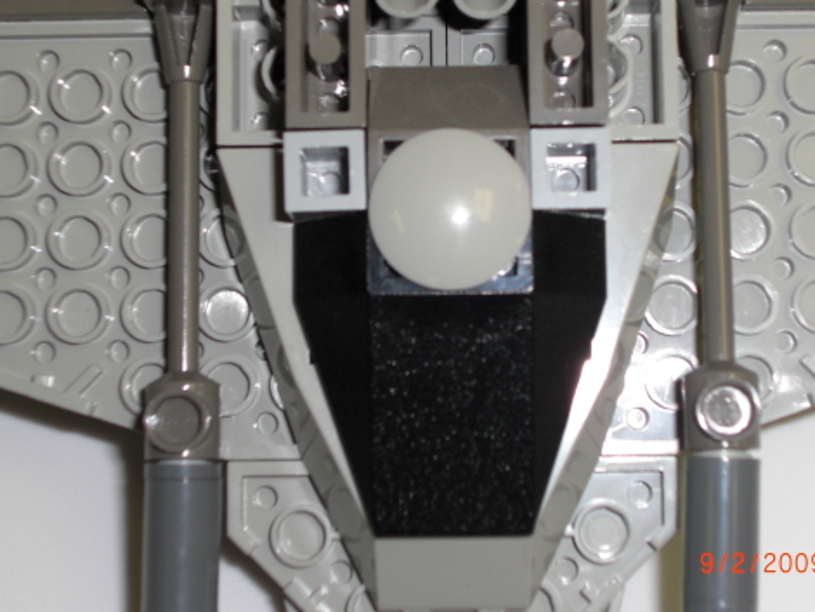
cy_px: 231
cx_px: 432
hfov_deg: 23.5
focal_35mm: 83
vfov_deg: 17.8
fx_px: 1955
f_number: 3.8
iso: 50
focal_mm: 10.8
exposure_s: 1/60
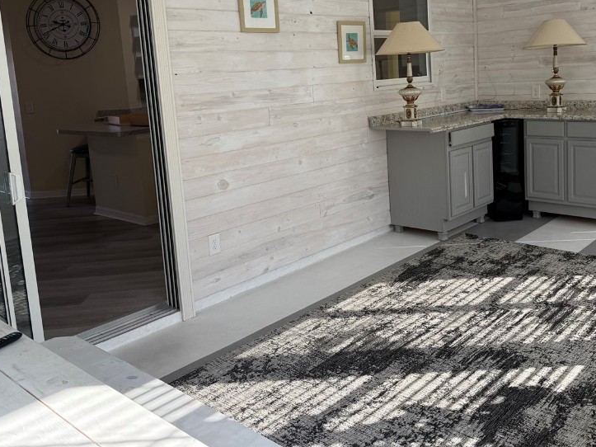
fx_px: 585
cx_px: 373
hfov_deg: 53.4
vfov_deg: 41.2
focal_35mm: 34
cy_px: 144
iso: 100
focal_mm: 6.76
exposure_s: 1/279
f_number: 1.78
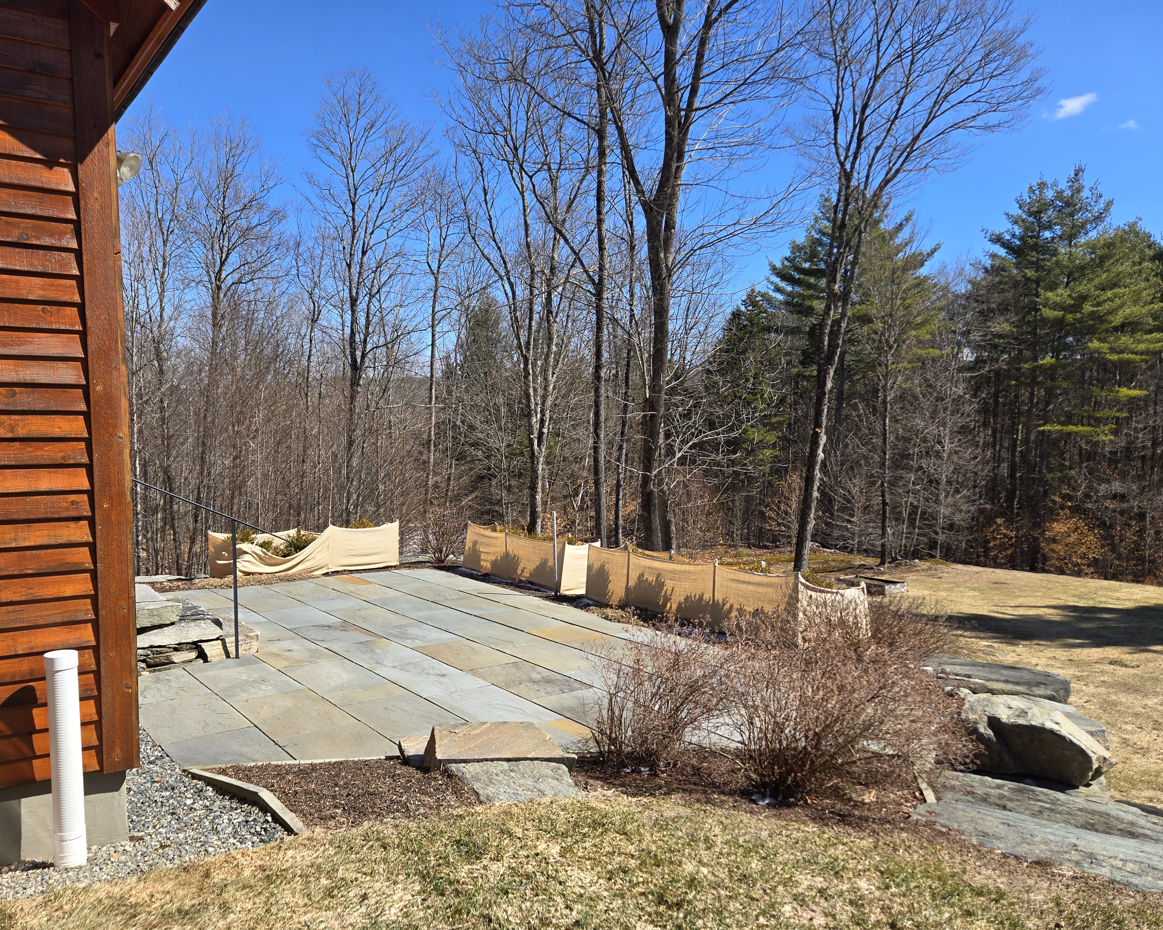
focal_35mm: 27
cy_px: 521
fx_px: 929
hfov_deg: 63.7
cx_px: 484
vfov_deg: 53.1
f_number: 1.8
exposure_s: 1/1414
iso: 25
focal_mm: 5.4
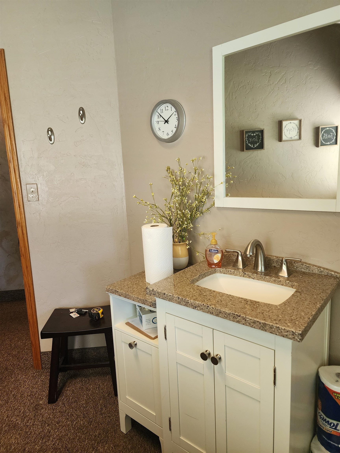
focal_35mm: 23
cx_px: 170
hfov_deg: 58.9
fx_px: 301
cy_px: 226
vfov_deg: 73.9
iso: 400
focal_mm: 6.4
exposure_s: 1/120
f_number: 1.8
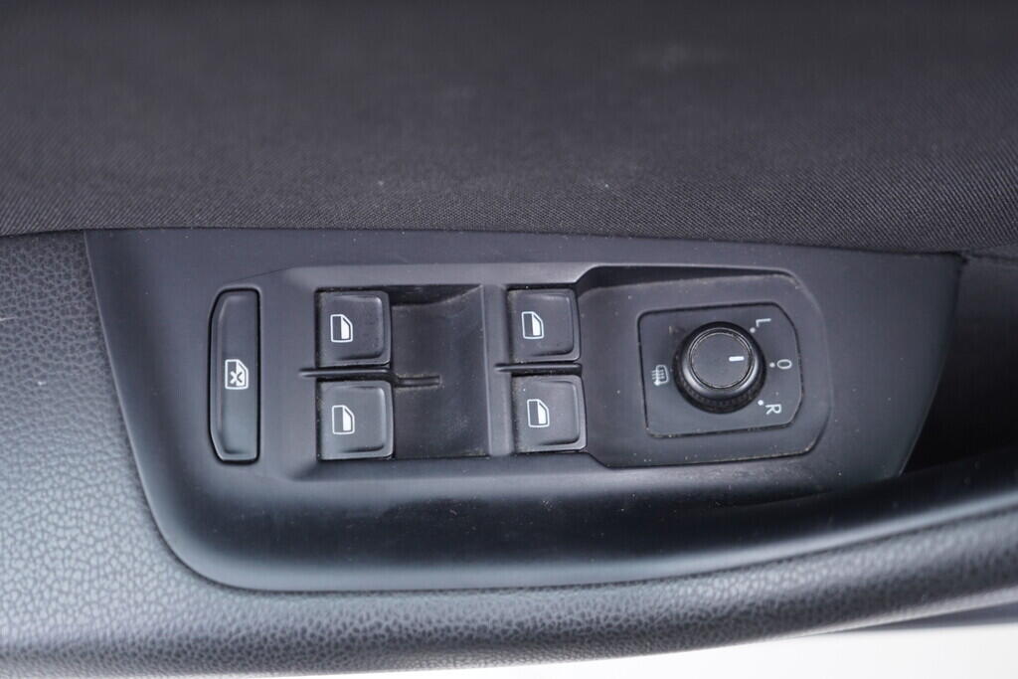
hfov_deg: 53.1
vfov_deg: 36.9
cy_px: 340
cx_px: 509
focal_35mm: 36
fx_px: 1018
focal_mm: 24
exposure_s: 1/40
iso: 500
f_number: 2.8
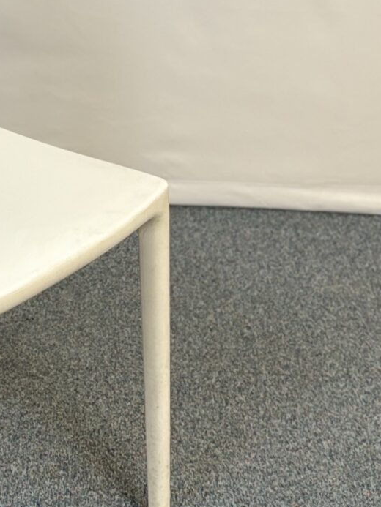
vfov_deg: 19.6
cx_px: 31
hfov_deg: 15.2
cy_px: -40
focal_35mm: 96
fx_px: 1408
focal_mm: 5.96
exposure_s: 1/122
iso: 80
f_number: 1.6
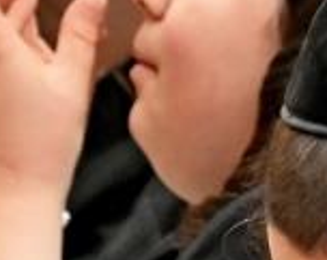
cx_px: 626
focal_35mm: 1141
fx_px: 11021
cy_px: 230
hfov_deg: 1.7
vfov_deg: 1.4
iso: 800
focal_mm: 120
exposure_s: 1/320
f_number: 4
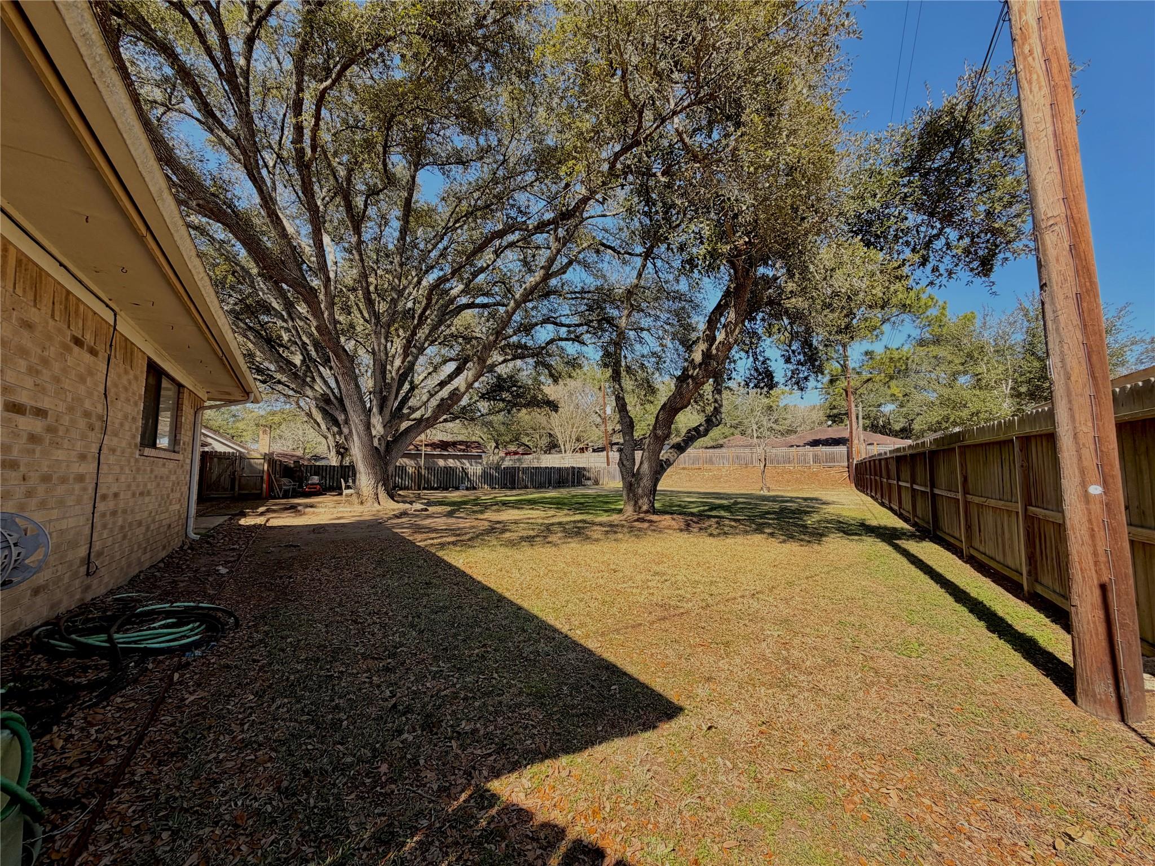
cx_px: 578
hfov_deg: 102.1
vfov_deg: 85.7
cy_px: 433
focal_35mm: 14
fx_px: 467
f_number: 2.2
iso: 40
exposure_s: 1/564
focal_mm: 2.22
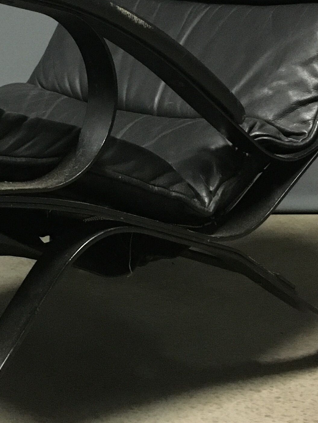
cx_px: 41
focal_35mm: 83
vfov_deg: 23.4
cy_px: 123
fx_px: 1016
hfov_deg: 17.6
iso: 250
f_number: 2.2
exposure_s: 1/17
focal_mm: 4.15
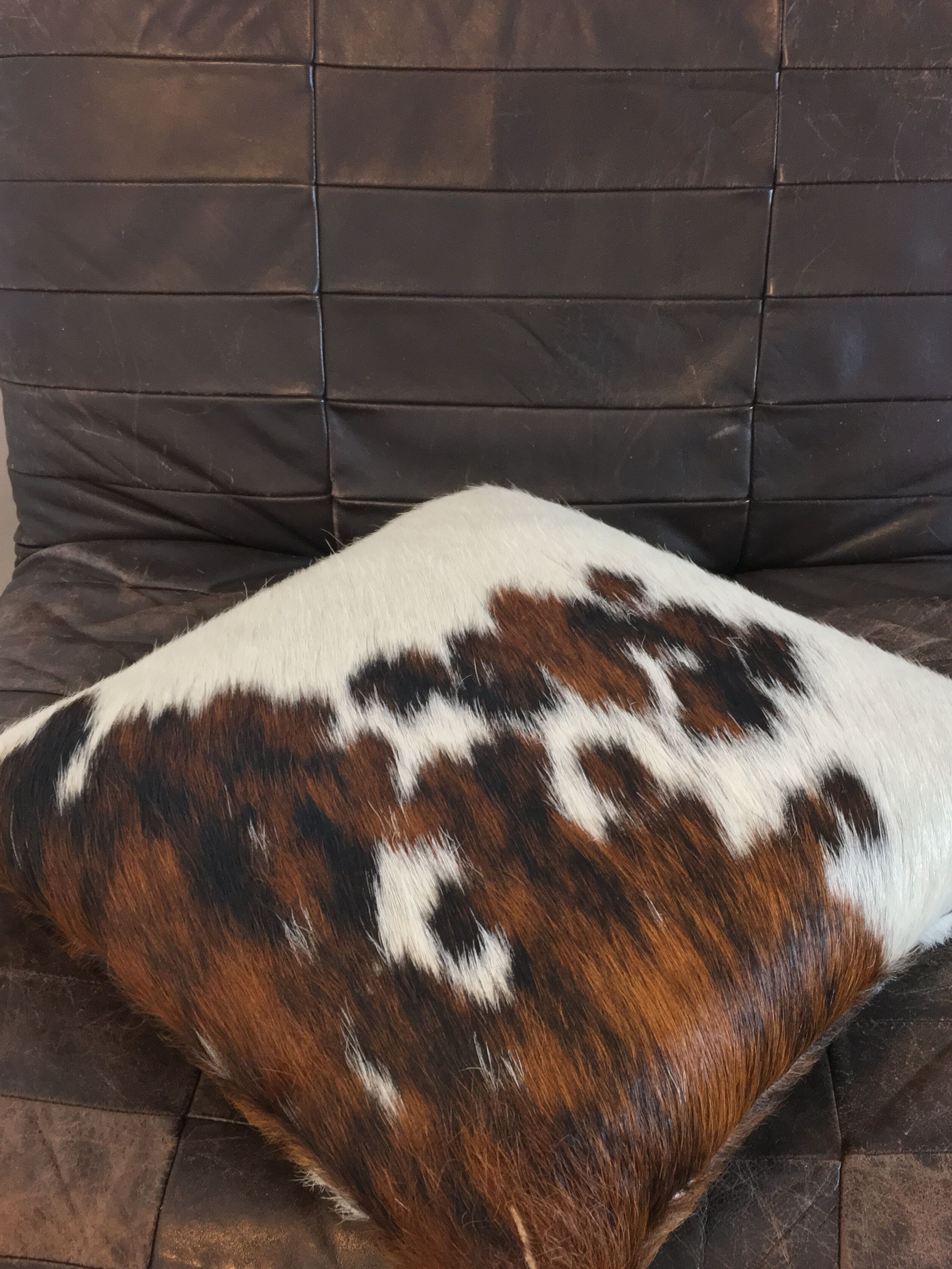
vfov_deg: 52.3
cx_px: 482
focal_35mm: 35
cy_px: 747
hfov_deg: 40.7
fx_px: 1283
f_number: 2.2
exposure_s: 1/33
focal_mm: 4.15
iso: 200
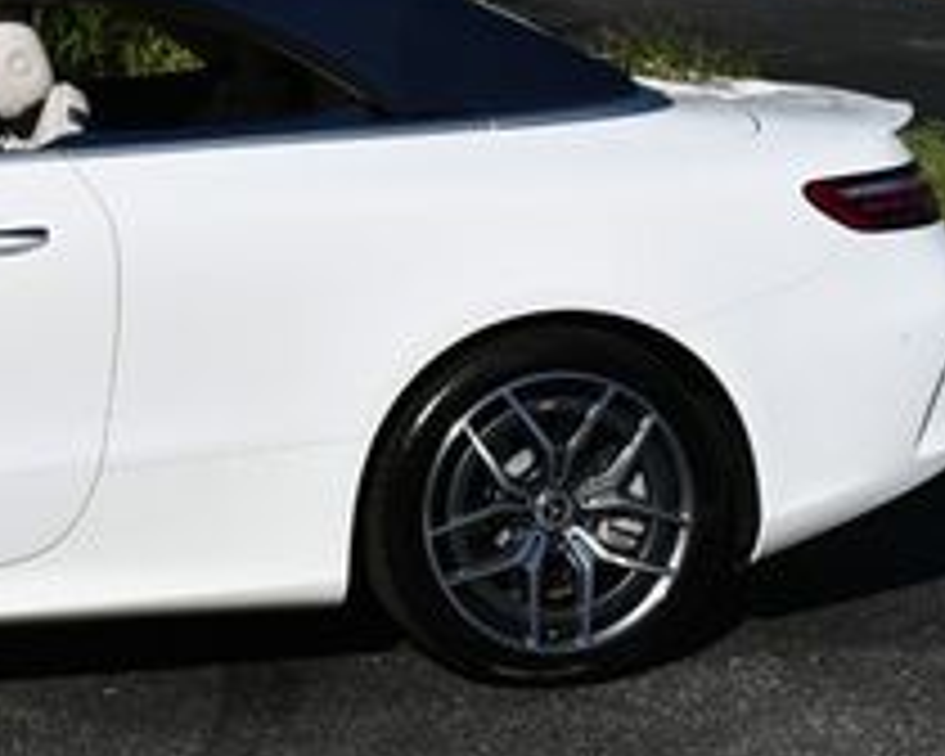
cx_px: -256
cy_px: -36
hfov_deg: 17.6
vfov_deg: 14.7
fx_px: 2881
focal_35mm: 103
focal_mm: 18
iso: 100
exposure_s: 1/400
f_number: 10
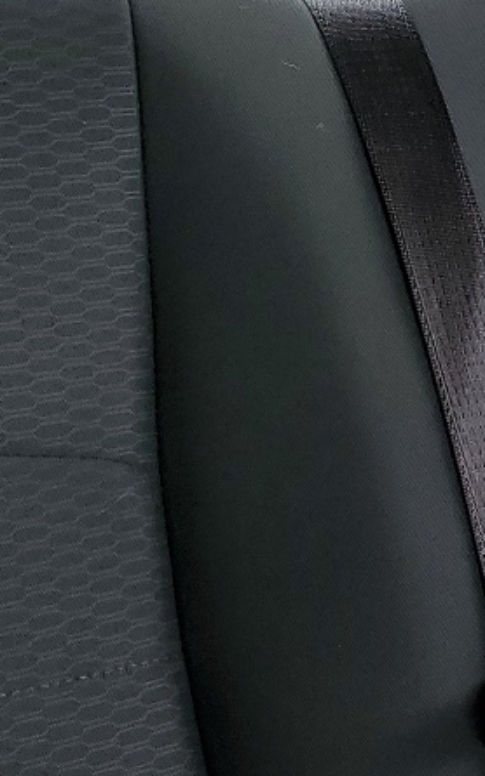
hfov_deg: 11.3
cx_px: 1110
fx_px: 2094
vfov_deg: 20.9
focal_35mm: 99
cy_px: 269
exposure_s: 1/294
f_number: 1.5
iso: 50
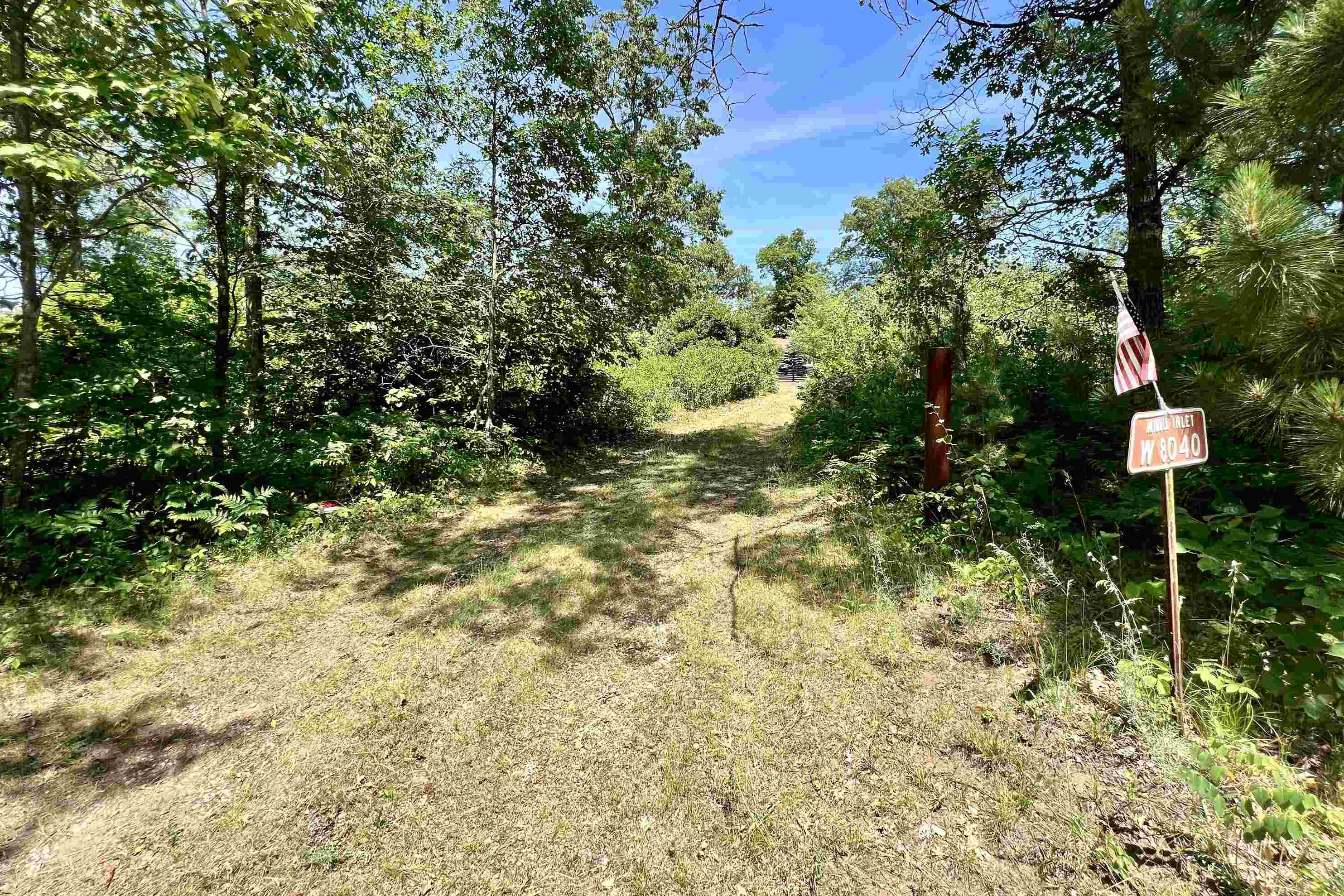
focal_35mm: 14
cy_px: 400
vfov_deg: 80.9
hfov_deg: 104.3
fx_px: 523
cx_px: 679
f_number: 1.8
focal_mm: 1.57
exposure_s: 1/485
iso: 32
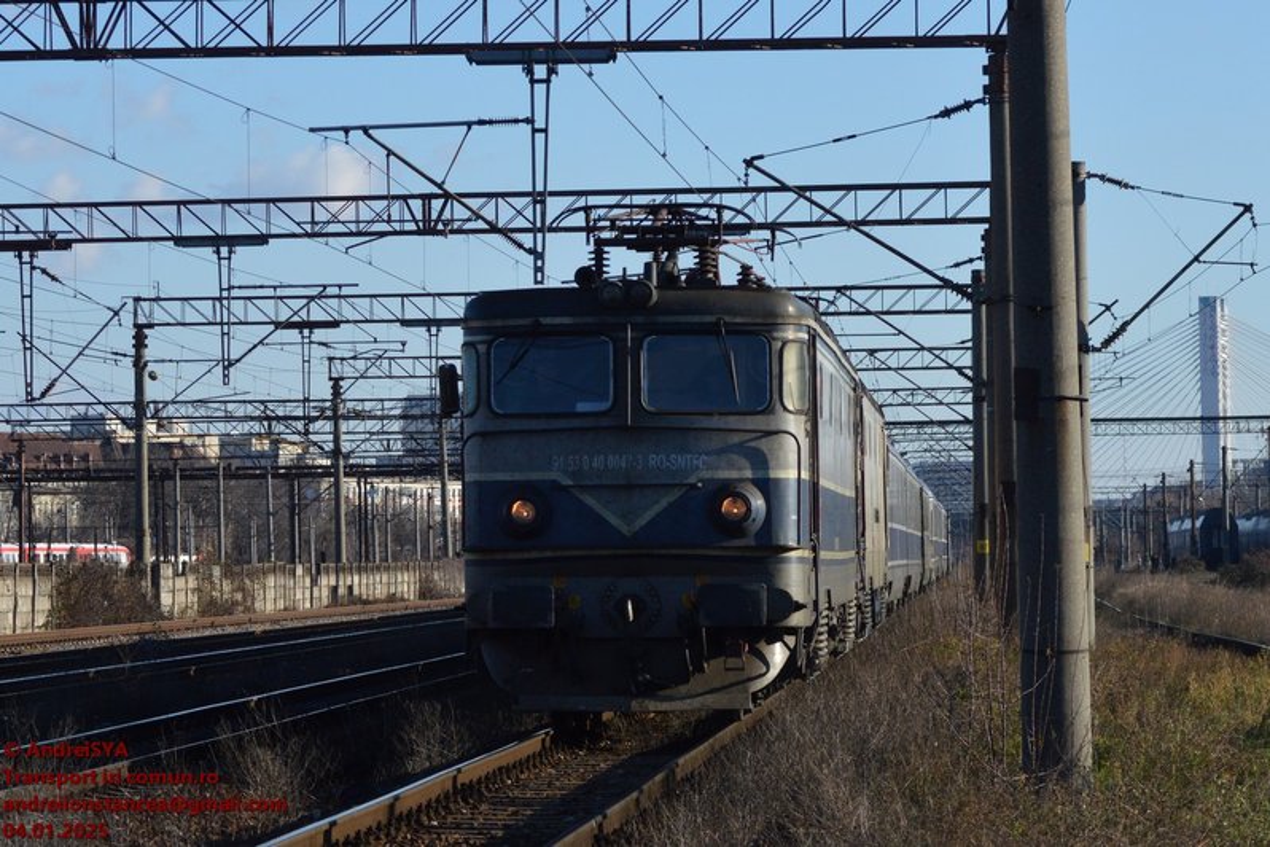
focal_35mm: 93
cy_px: 424
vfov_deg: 14.7
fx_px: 3281
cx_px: 635
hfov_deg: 21.9
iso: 400
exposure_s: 1/1600
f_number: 5.6
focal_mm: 62
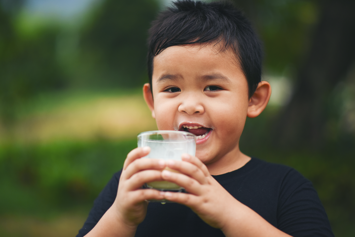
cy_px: 118
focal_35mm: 85
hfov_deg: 23.9
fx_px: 838
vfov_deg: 16.1
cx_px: 178
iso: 400
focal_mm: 85
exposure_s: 1/640
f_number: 1.8
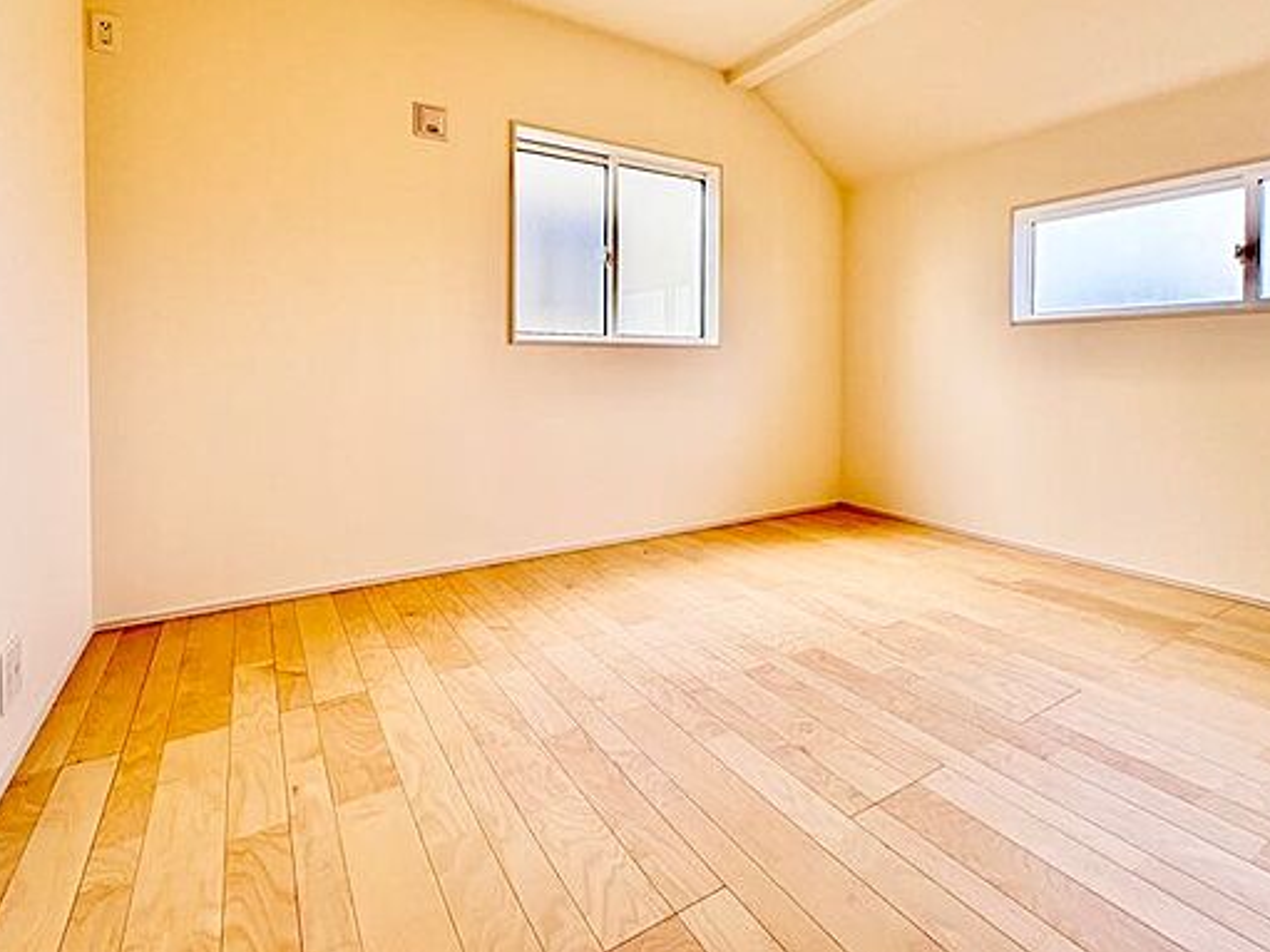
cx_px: 599
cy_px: 377
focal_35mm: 17
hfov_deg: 90.9
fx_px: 624
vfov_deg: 73.8
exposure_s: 1/99
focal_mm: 2.22
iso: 200
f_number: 2.2
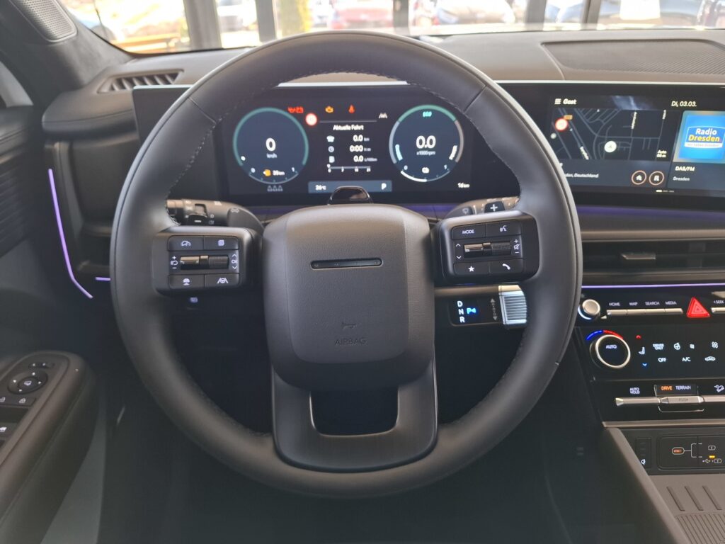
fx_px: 482
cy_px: 272
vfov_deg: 58.9
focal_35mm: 23
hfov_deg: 73.9
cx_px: 362
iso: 250
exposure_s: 1/50
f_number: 1.8
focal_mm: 5.54
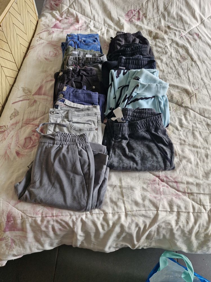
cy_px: 141
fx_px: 187
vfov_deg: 73.9
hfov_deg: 58.9
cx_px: 106
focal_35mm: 23
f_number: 1.8
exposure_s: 1/180
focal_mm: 5.54
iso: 64
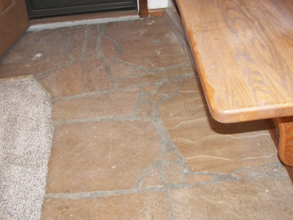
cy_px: 113
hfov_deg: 37.5
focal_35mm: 51
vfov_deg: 28.6
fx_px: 432
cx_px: 150
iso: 100
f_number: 2.8
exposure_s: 1/30
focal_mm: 6
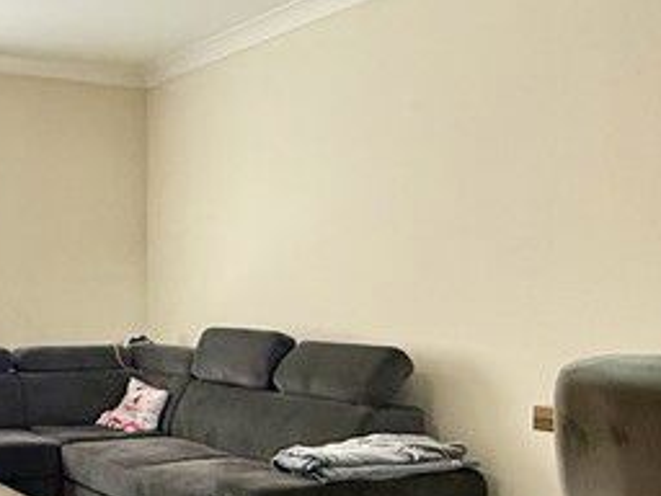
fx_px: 1069
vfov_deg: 26.0
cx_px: 207
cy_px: 323
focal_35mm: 56
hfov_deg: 34.0
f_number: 2.2
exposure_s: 1/100
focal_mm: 2.22
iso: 320
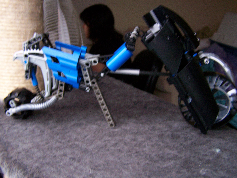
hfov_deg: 48.9
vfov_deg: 37.8
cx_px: 118
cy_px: 89
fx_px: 260
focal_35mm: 38
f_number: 2.8
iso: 160
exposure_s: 1/8
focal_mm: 6.3
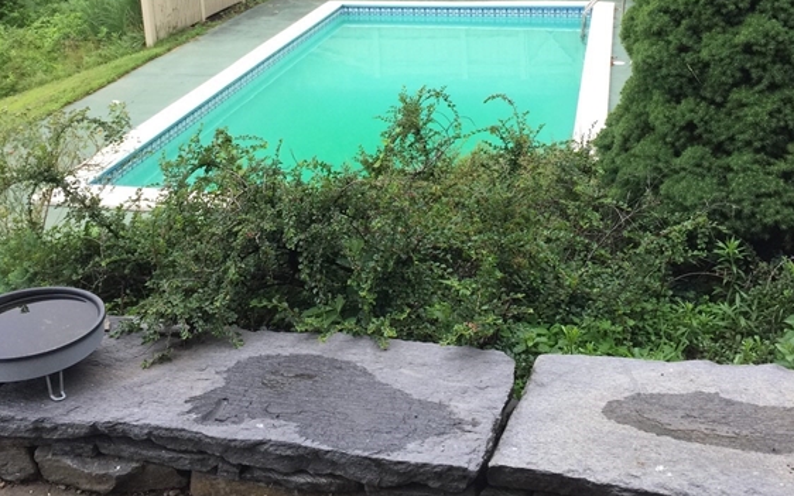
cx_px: 390
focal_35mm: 42
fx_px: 909
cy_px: 81
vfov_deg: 29.6
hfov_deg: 47.2
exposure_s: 1/40
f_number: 2.2
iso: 32
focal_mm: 4.15
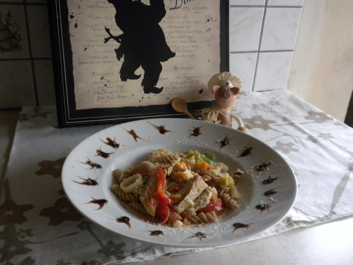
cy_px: 132
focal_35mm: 37
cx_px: 176
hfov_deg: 50.1
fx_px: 377
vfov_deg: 38.7
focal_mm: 6.6
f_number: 3.5
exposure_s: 1/52
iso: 400
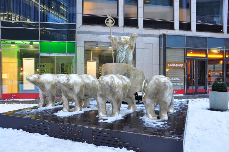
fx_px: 172
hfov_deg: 67.4
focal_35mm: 27
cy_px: 76
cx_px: 114
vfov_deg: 47.8
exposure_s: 1/15
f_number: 6.3
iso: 640
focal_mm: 18
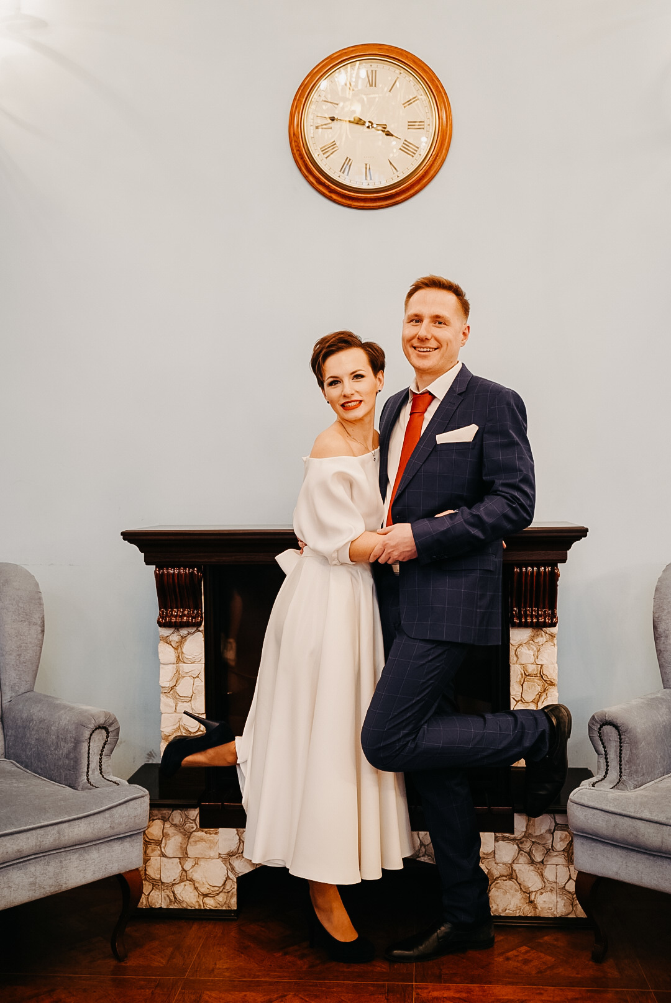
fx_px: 1088
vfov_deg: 49.5
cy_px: 502
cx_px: 336
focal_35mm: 39
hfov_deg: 34.3
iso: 1000
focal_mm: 39
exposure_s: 1/125
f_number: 2.8
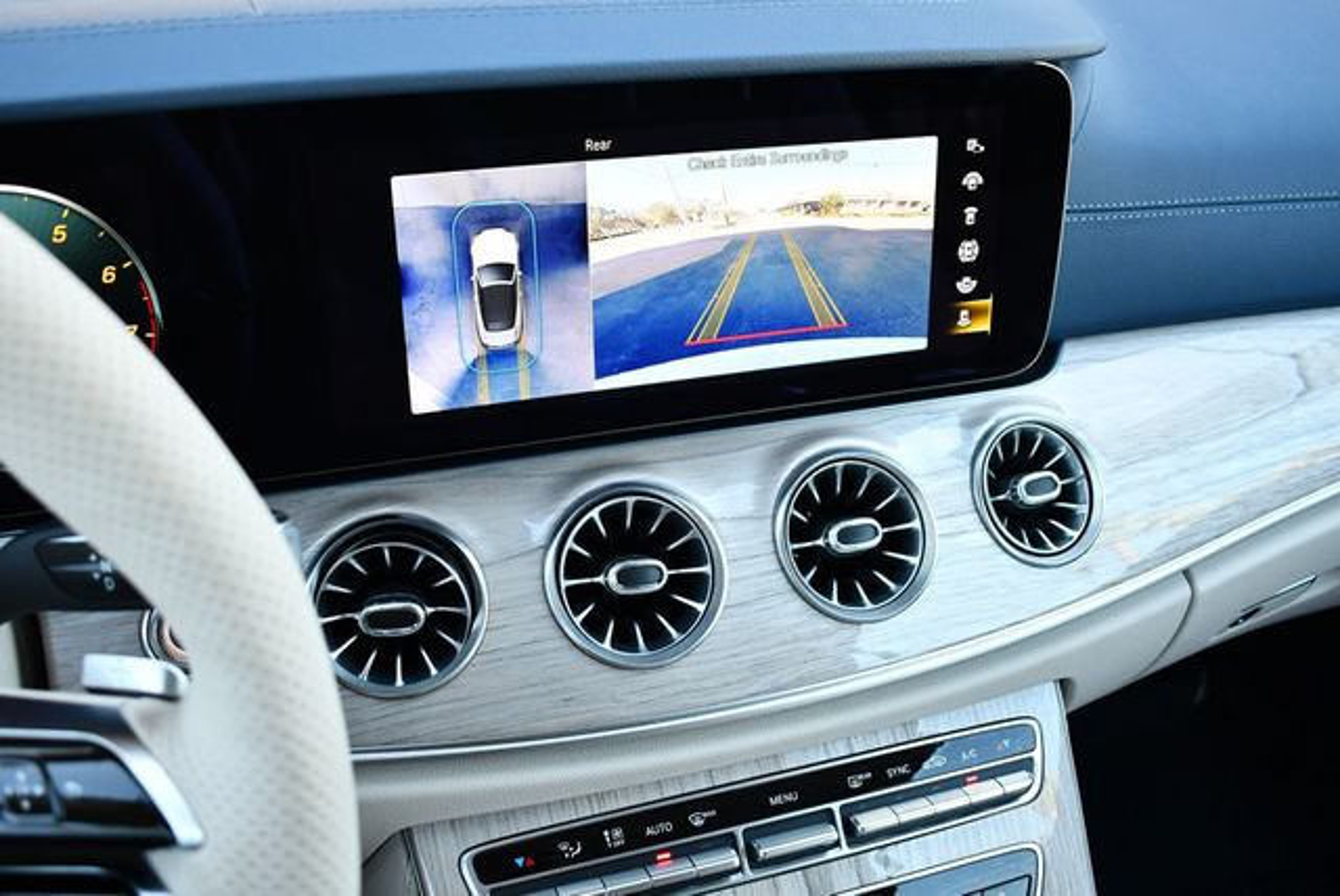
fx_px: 1341
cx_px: 670
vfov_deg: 36.9
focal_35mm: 36
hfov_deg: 53.1
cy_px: 448
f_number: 3.5
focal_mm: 18
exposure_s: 1/200
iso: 800
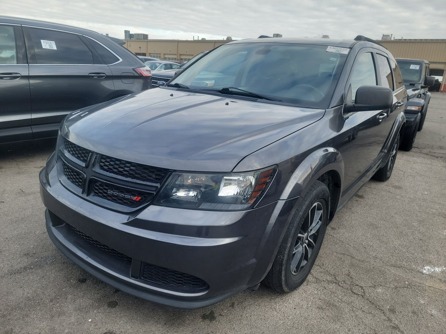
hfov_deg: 71.6
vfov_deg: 56.8
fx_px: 309
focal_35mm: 24
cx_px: 223
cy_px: 167
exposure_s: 1/170
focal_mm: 6.7
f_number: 1.8
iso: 50
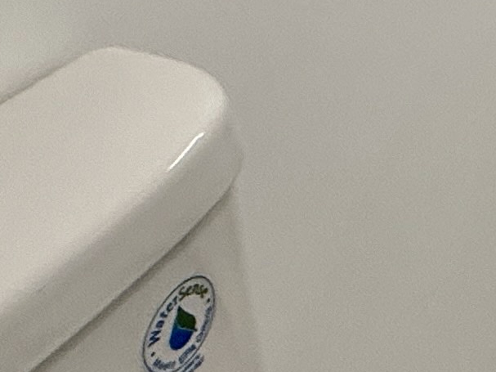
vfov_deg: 13.4
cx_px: 1255
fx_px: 1332
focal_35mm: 93
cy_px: -397
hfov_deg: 13.6
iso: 125
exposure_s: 1/120
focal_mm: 2.22
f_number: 2.2
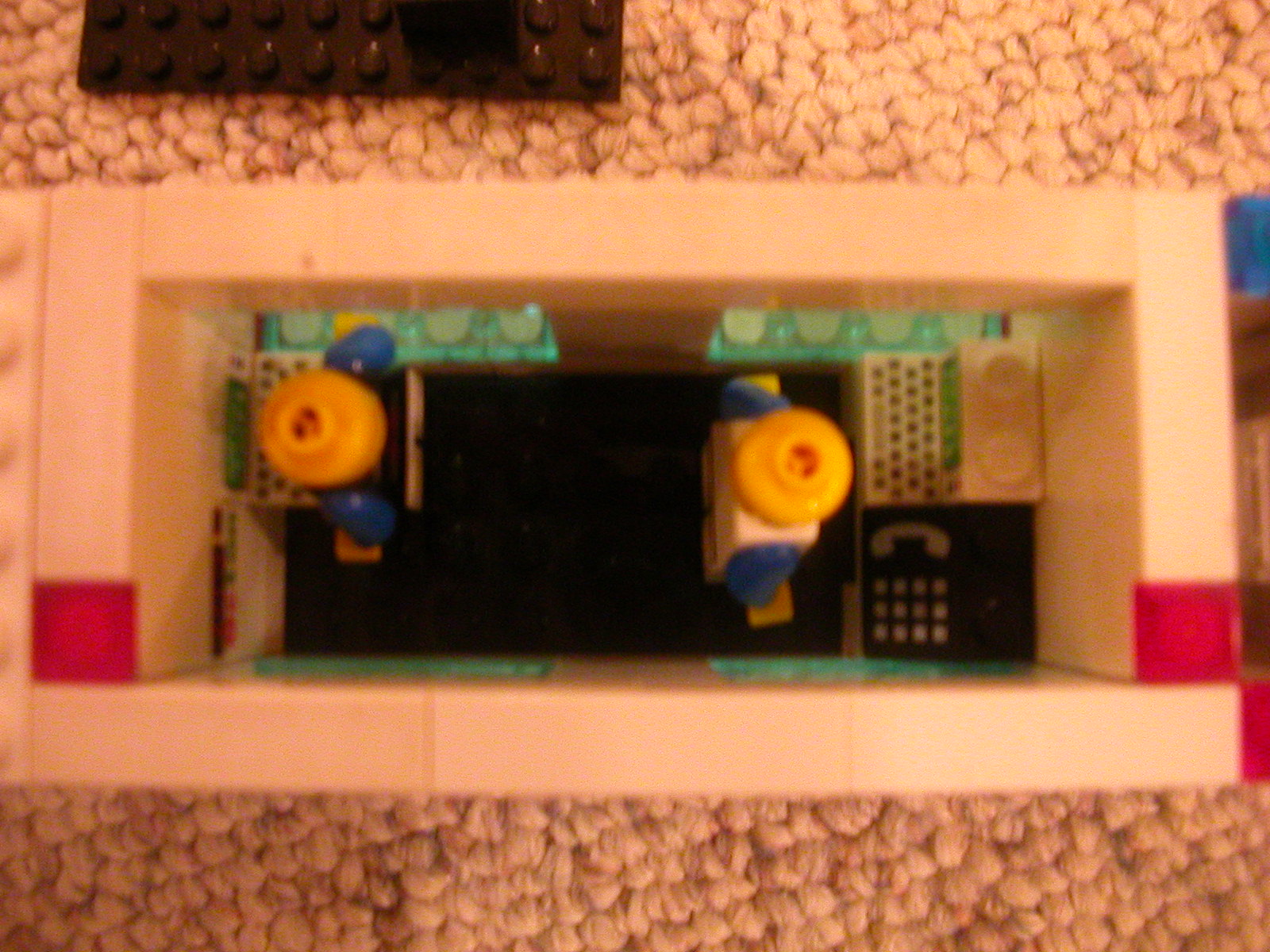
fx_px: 1357
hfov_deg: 50.1
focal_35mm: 37
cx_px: 635
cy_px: 476
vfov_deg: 38.7
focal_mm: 5.6
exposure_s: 1/6.8
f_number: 2.7
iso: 355
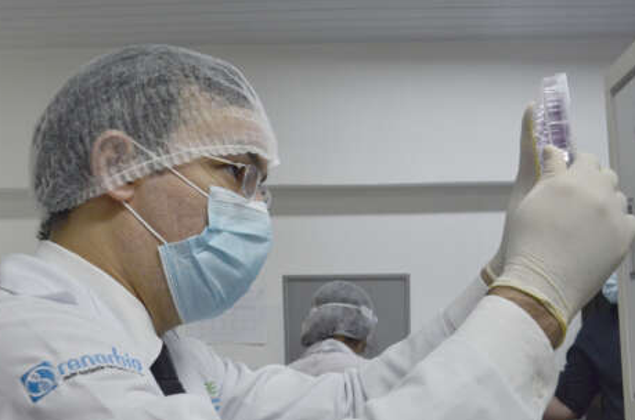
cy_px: 184
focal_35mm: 51
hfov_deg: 39.0
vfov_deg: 26.3
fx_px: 898
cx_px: 317
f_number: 9
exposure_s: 1/60
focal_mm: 26
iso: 800
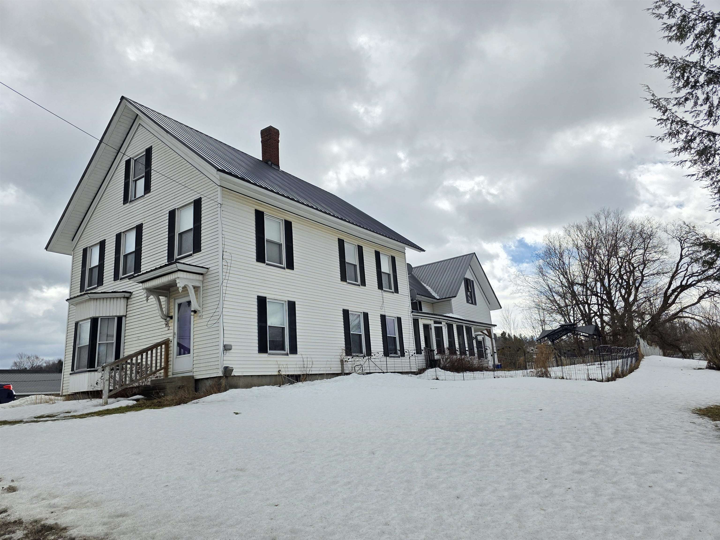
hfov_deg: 73.9
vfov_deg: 58.9
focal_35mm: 23
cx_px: 360
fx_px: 478
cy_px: 270
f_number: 1.7
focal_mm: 6.3
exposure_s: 1/5608
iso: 80
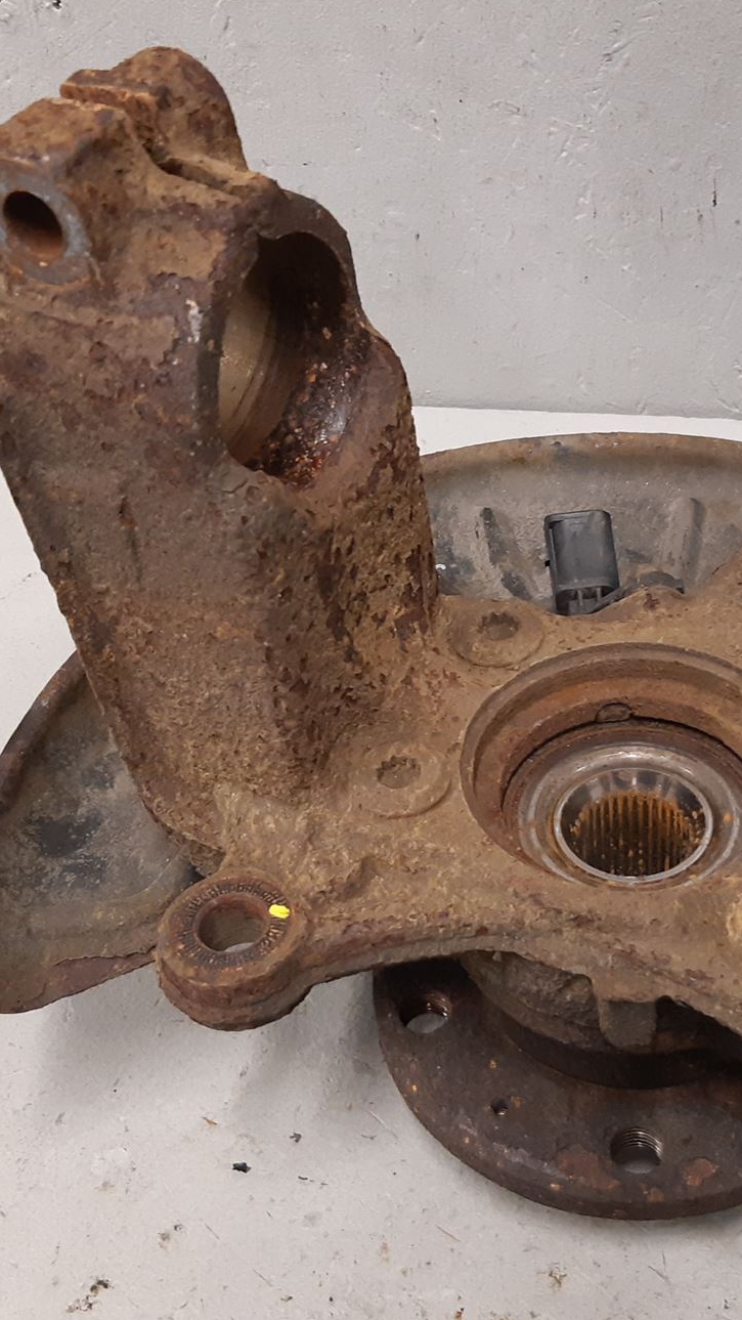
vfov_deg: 45.4
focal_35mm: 45
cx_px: 525
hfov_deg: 26.3
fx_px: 1574
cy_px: 742
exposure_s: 1/50
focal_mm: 3.93
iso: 200
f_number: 1.7
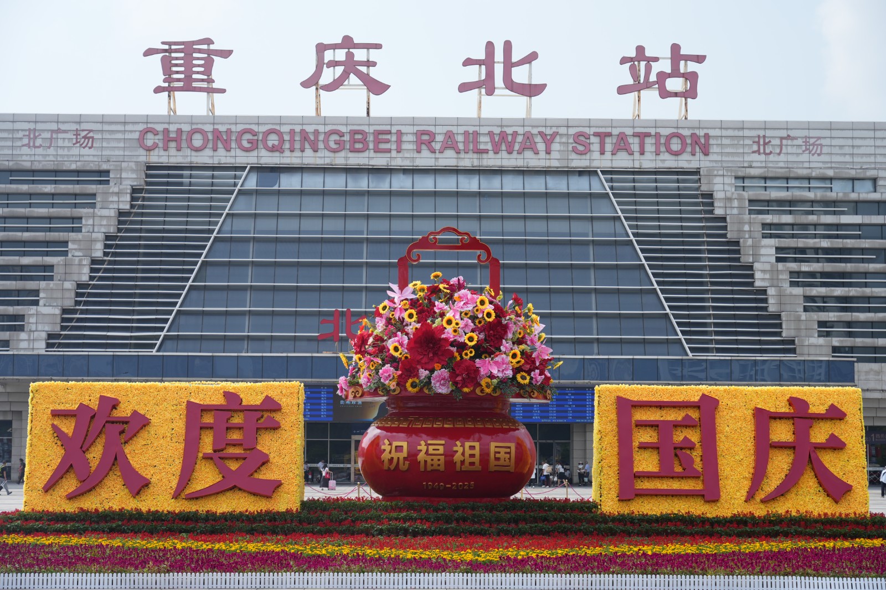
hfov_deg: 27.3
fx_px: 1821
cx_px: 443
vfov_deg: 18.4
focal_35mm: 74
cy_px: 295
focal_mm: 74
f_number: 5.6
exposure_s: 1/500
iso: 100
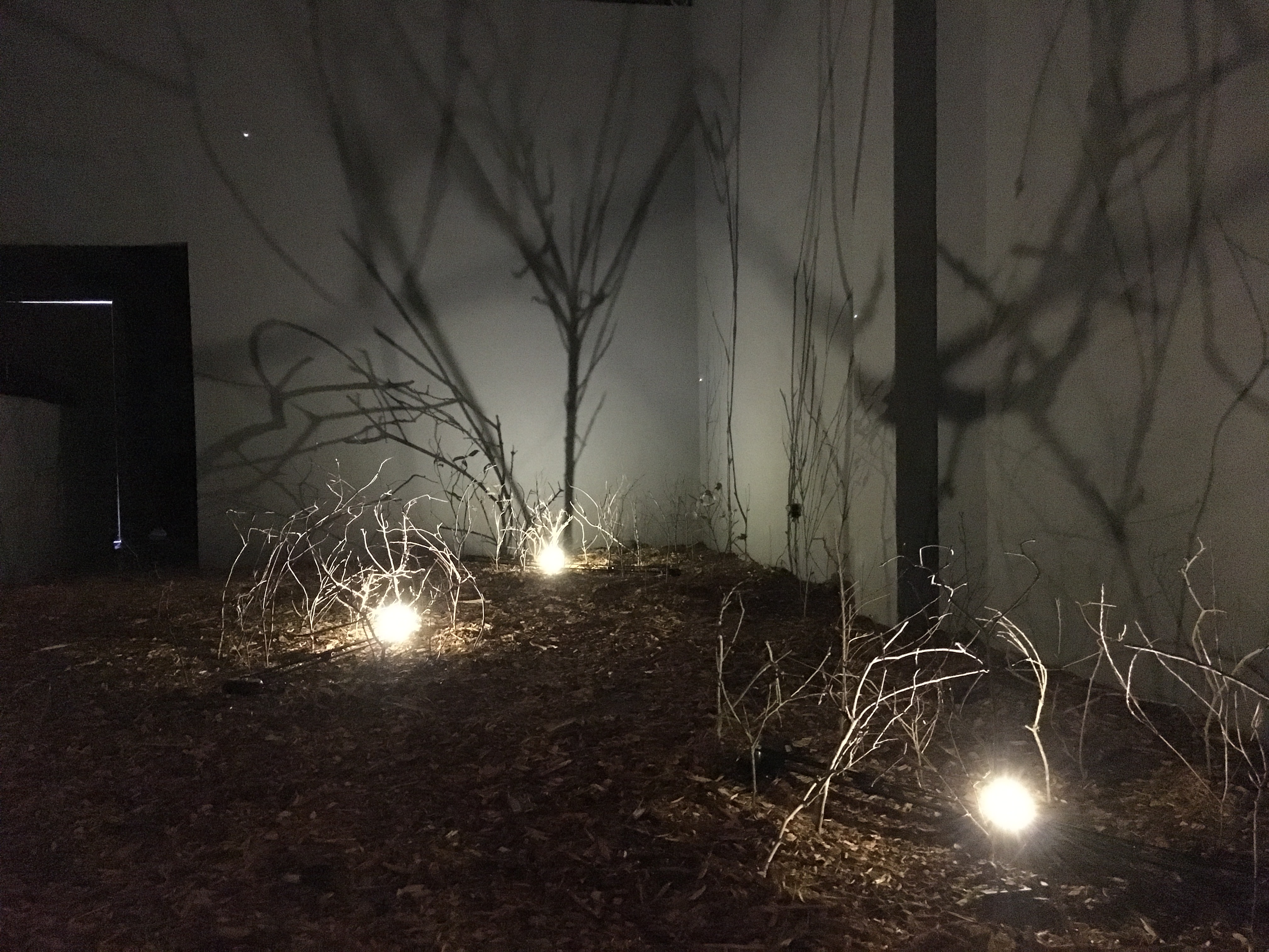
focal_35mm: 29
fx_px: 1063
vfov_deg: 48.2
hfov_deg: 61.7
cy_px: 476
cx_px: 634
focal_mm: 4.15
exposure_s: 1/15
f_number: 2.2
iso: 2000
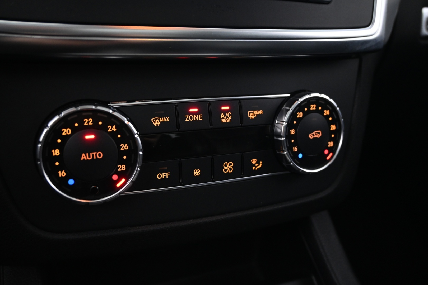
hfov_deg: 58.3
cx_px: 214
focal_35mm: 32
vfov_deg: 40.8
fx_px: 383
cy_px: 142
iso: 1600
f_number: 4
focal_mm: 21.5
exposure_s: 1/5
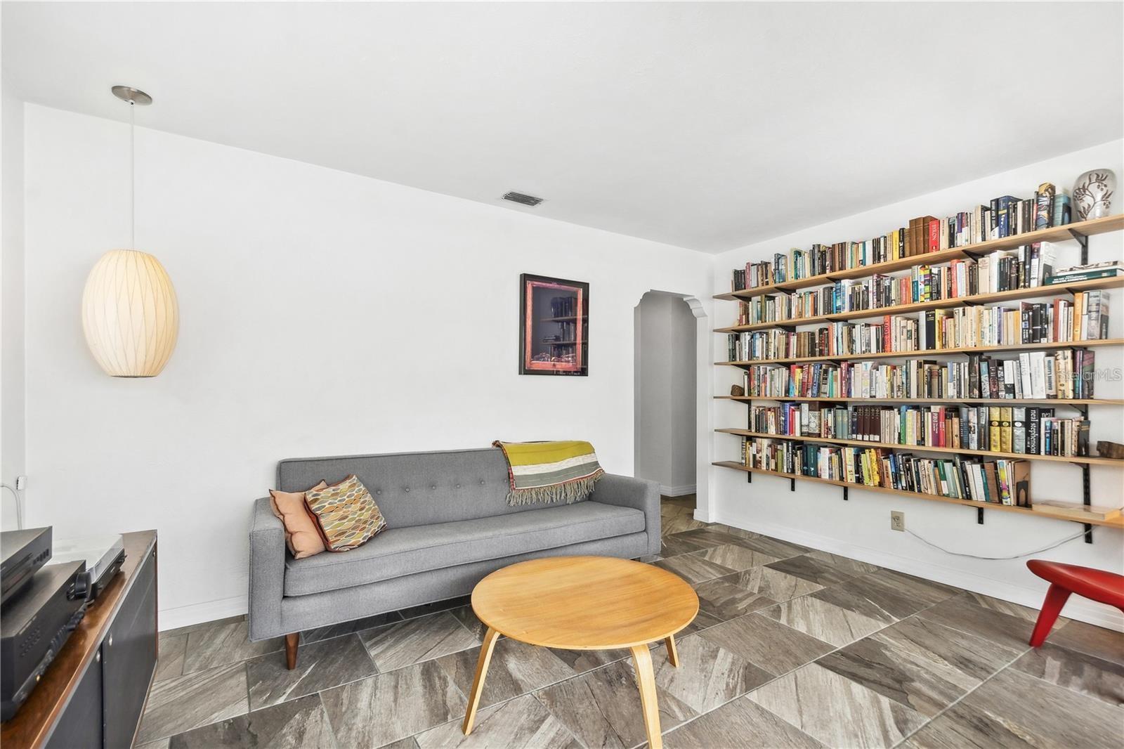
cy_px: 374
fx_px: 468
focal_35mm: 15
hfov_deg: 100.4
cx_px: 562
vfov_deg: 77.3
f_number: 8
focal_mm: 10
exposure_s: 1/20
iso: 200
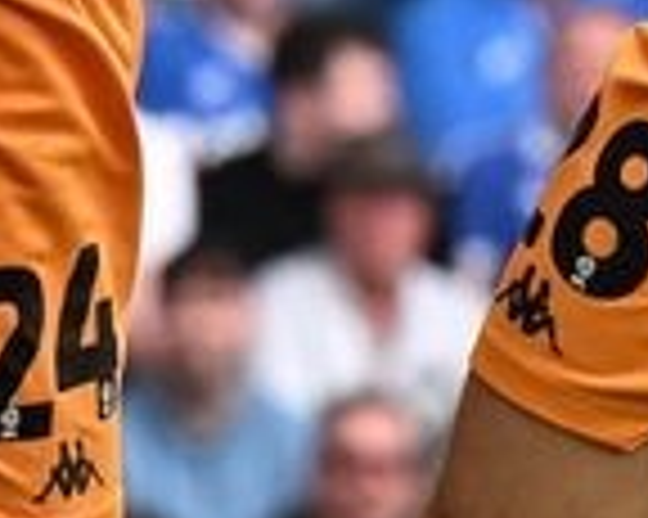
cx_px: -518
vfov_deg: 2.2
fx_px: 13473
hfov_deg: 2.7
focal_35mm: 703
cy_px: -538
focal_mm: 135
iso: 640
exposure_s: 1/2000
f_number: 4
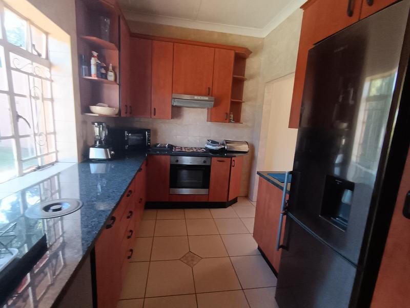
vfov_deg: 74.7
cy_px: 154
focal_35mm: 17
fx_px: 201
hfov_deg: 91.0
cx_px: 205
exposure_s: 1/50
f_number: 2.2
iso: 539
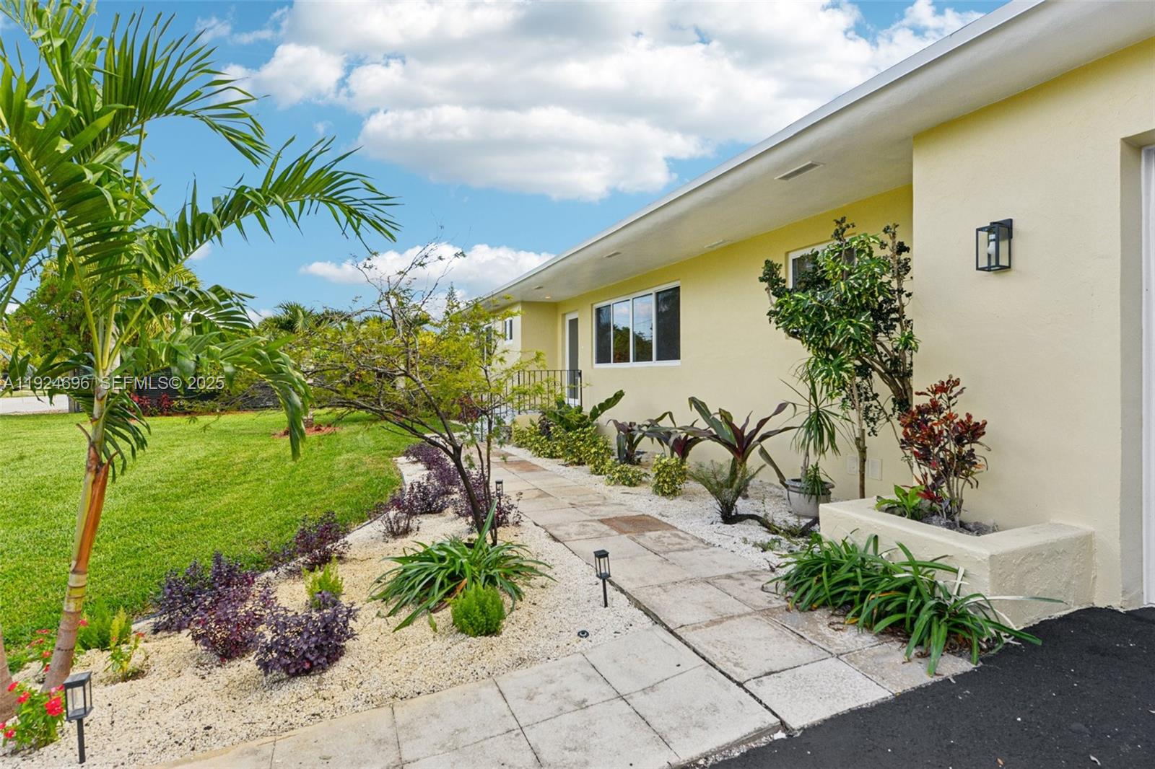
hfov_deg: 90.0
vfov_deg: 67.4
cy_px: 384
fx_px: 577
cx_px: 578
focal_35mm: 18
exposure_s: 1/320
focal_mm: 18
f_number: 9
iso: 200
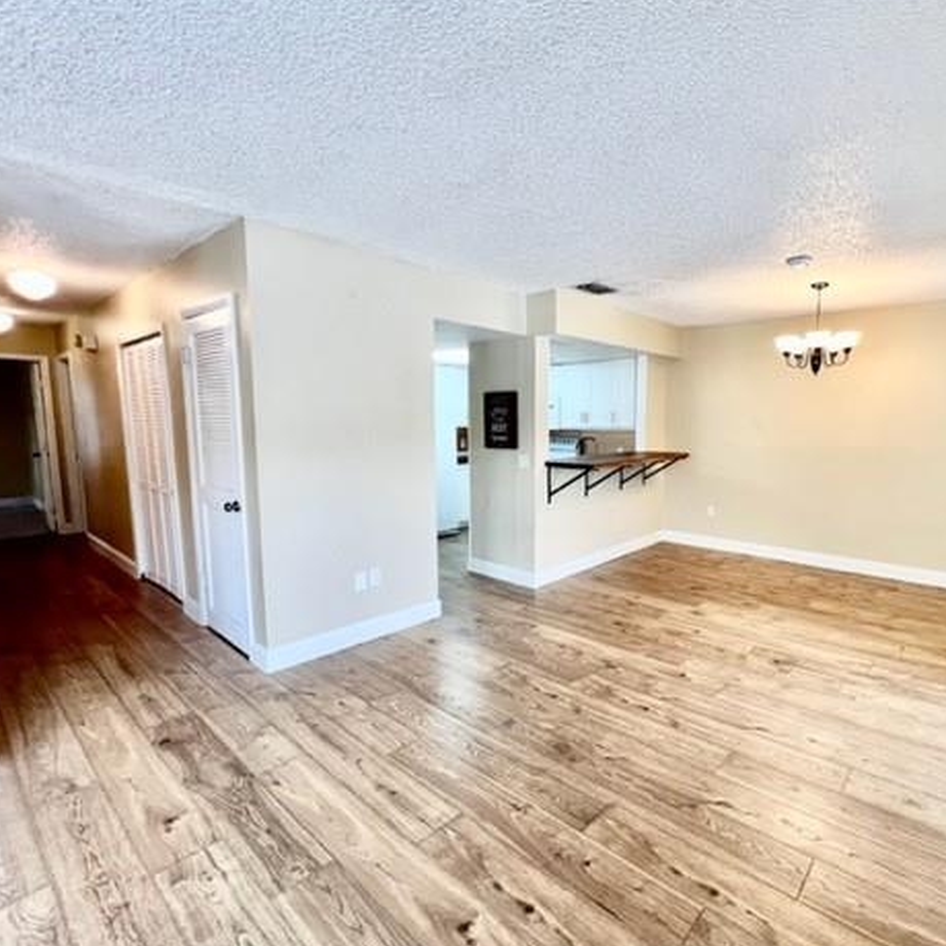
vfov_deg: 87.4
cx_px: 592
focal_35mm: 16
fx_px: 495
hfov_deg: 85.7
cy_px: 479
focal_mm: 1.57
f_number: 1.8
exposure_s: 1/120
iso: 160
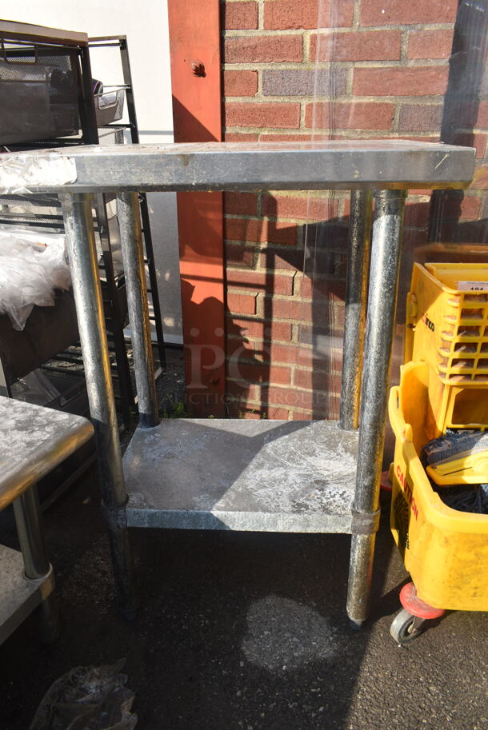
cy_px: 365
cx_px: 244
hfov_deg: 48.0
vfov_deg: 67.3
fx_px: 548
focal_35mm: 27
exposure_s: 1/100
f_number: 8
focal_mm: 18
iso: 100
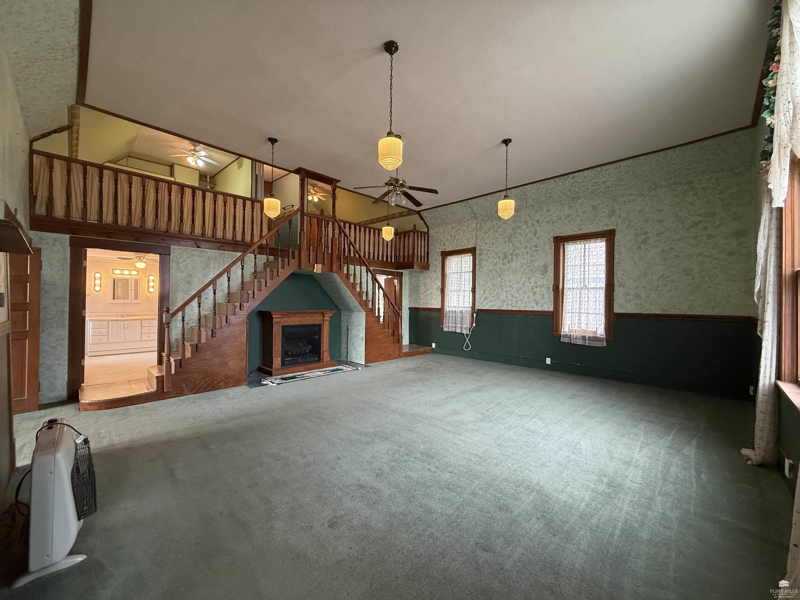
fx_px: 324
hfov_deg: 102.1
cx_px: 400
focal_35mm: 14
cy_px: 300
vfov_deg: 85.7
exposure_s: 1/120
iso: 500
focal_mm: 2.22
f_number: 2.2
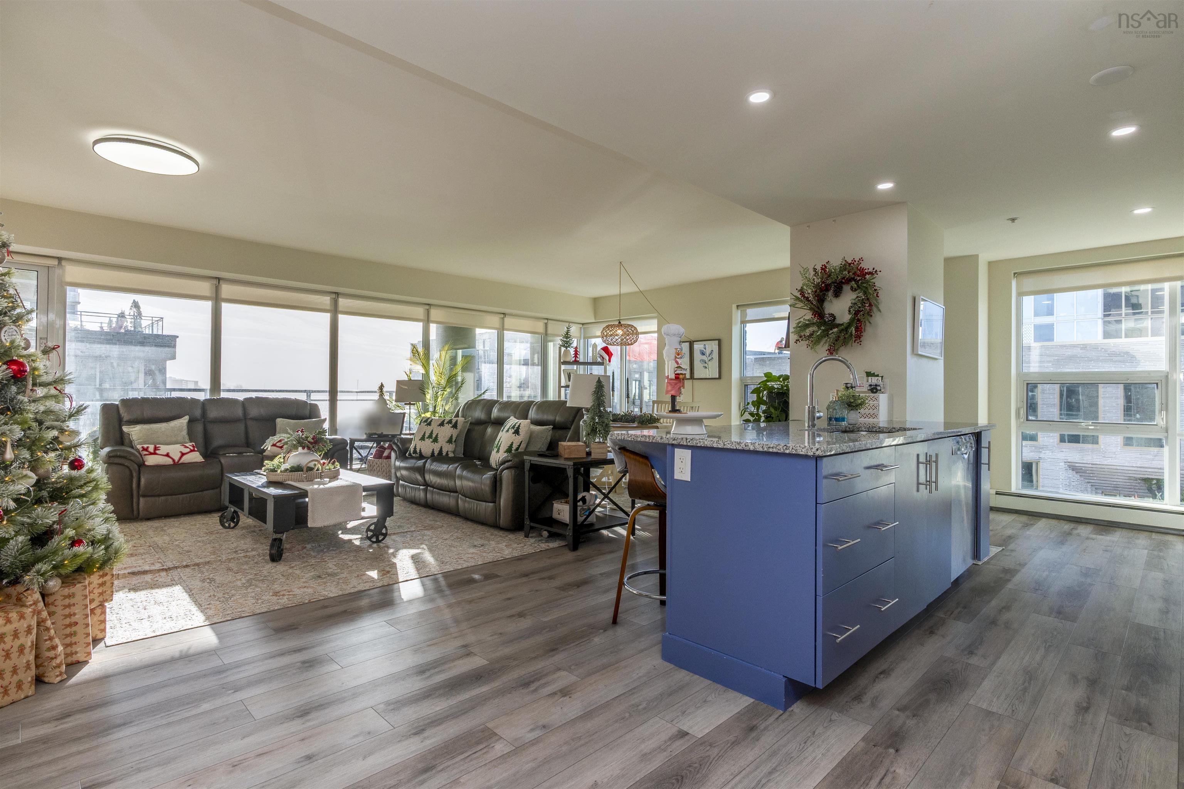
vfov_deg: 67.4
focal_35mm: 18
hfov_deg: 90.0
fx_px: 592
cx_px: 592
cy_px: 394
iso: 500
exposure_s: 1/200
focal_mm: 12
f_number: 8
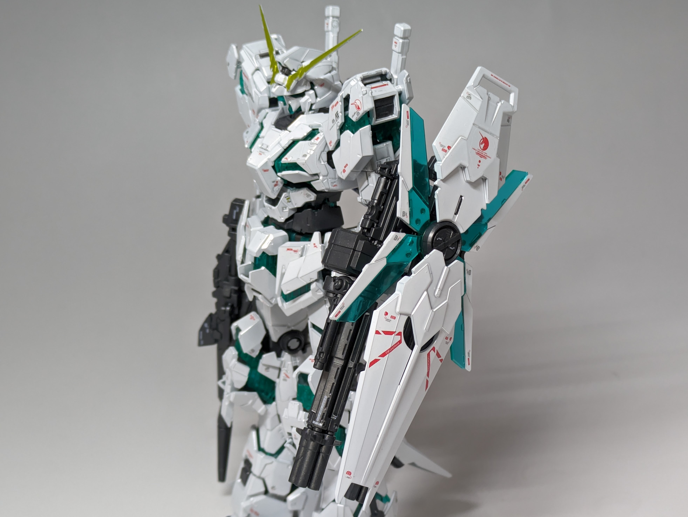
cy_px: 258
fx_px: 1014
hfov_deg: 37.5
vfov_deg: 28.6
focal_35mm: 51
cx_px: 344
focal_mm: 5.43
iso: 89
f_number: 1.89
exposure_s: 1/120
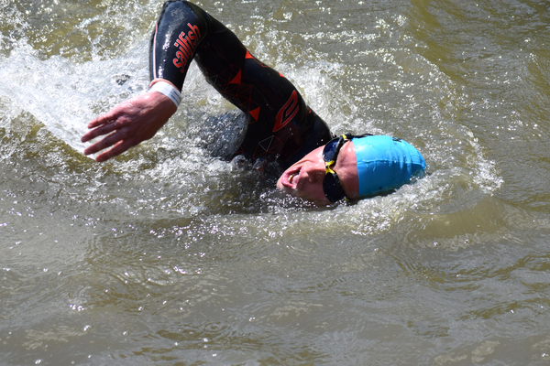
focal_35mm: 174
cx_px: 275
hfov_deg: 11.8
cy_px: 183
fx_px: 2658
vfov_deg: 7.9
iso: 400
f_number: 7.1
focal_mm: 116
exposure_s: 1/1600
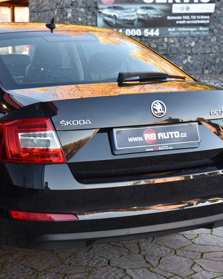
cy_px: 139
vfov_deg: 24.4
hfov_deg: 19.5
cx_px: 49
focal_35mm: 78
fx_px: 644
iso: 500
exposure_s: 1/100
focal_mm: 55
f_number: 5
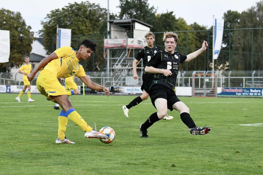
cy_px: 88
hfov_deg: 25.4
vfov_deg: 17.1
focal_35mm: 80
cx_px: 132
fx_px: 584
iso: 8000
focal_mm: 80
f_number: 4.5
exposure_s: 1/1600
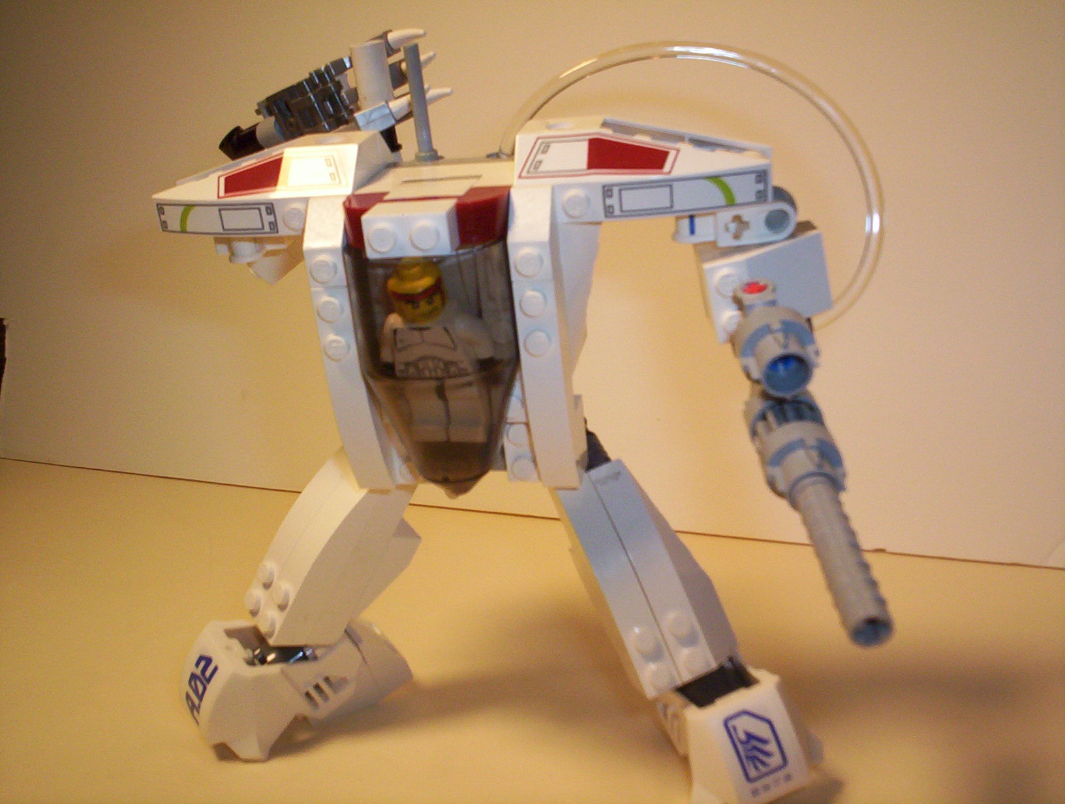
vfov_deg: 37.9
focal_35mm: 38
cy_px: 402
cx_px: 532
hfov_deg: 48.9
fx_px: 1172
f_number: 4.5
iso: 140
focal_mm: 4.99
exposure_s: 1/62.7
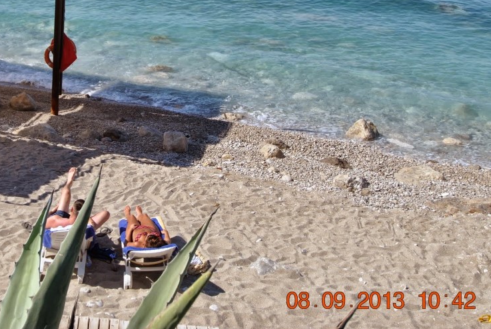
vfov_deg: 24.0
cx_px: 166
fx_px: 765
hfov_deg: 35.3
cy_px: 83
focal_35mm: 56
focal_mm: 24
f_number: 8
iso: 100
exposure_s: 1/250
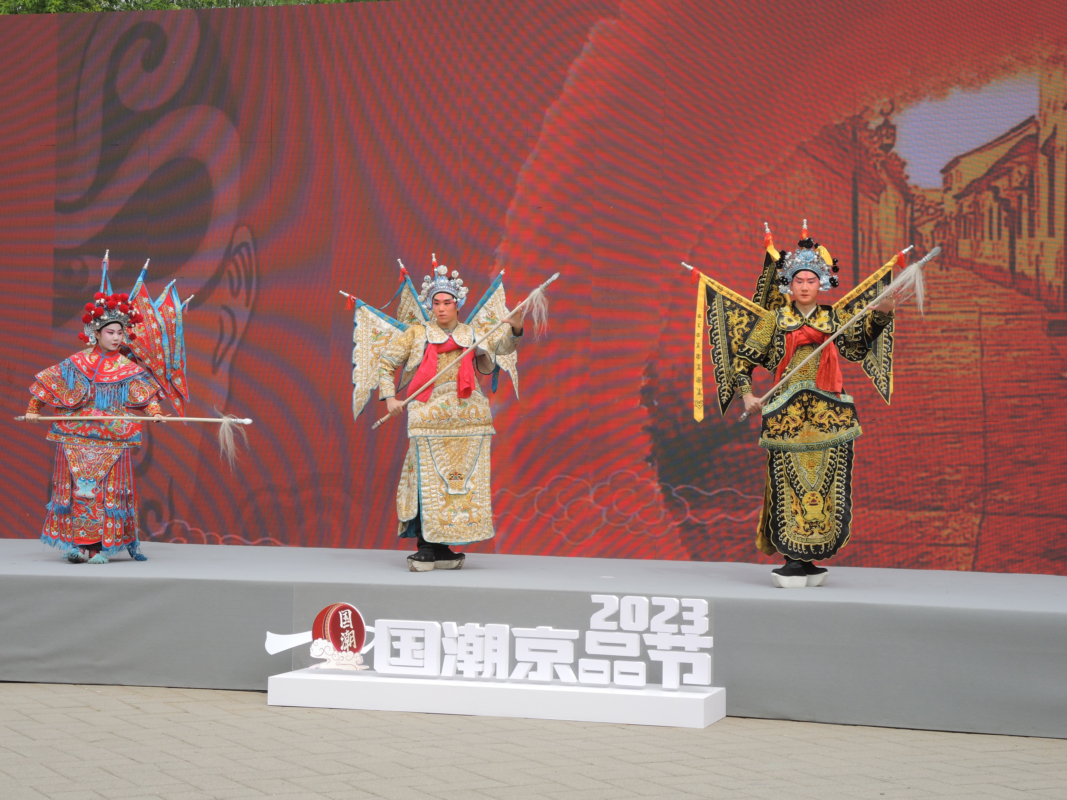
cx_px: 534
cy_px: 400
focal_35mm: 66
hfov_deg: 29.4
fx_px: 2034
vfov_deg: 22.3
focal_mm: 14.1
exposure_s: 1/800
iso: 80
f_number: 3.2
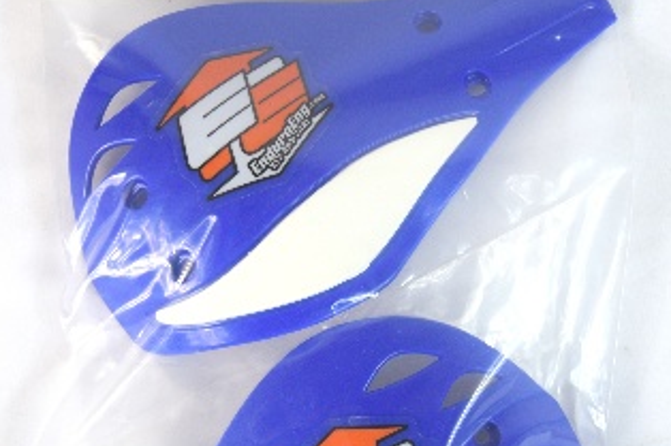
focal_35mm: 53
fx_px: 983
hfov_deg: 37.7
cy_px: 299
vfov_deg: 25.5
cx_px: 336
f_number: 4.5
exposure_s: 1/80
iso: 400
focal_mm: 23
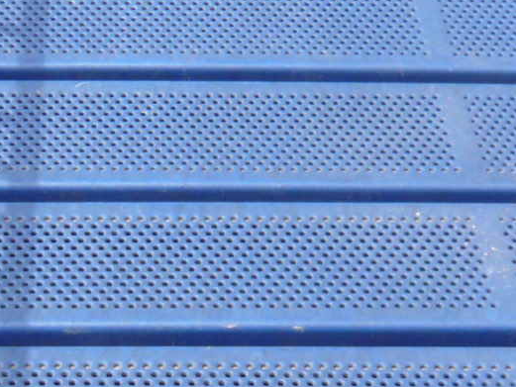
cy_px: 445
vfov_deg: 13.2
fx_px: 1640
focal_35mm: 110
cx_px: 218
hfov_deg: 17.9
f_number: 2.8
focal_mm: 4.6
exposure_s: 1/500
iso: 100
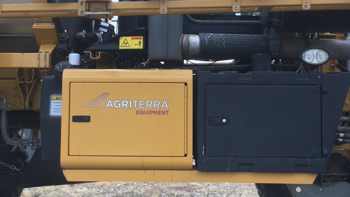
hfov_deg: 42.9
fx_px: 445
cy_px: 64
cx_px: 162
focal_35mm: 48
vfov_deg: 24.8
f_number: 2.2
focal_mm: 4.15
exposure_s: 1/60
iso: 25
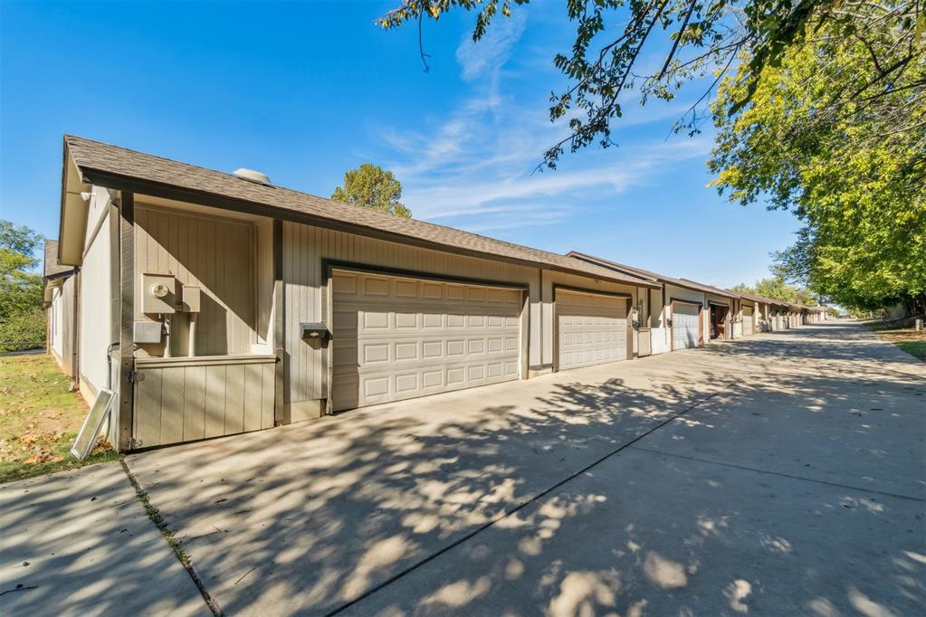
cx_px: 463
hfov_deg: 100.4
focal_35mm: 15
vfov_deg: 77.3
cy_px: 308
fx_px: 386
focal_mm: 10
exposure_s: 1/320
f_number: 8
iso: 100
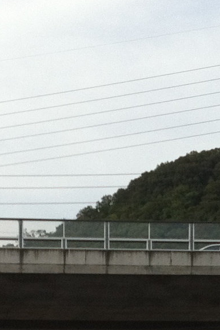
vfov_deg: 12.1
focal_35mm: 163
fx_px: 1495
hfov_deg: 8.4
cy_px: 468
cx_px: 62
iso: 80
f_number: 2.8
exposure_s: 1/862
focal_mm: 3.85
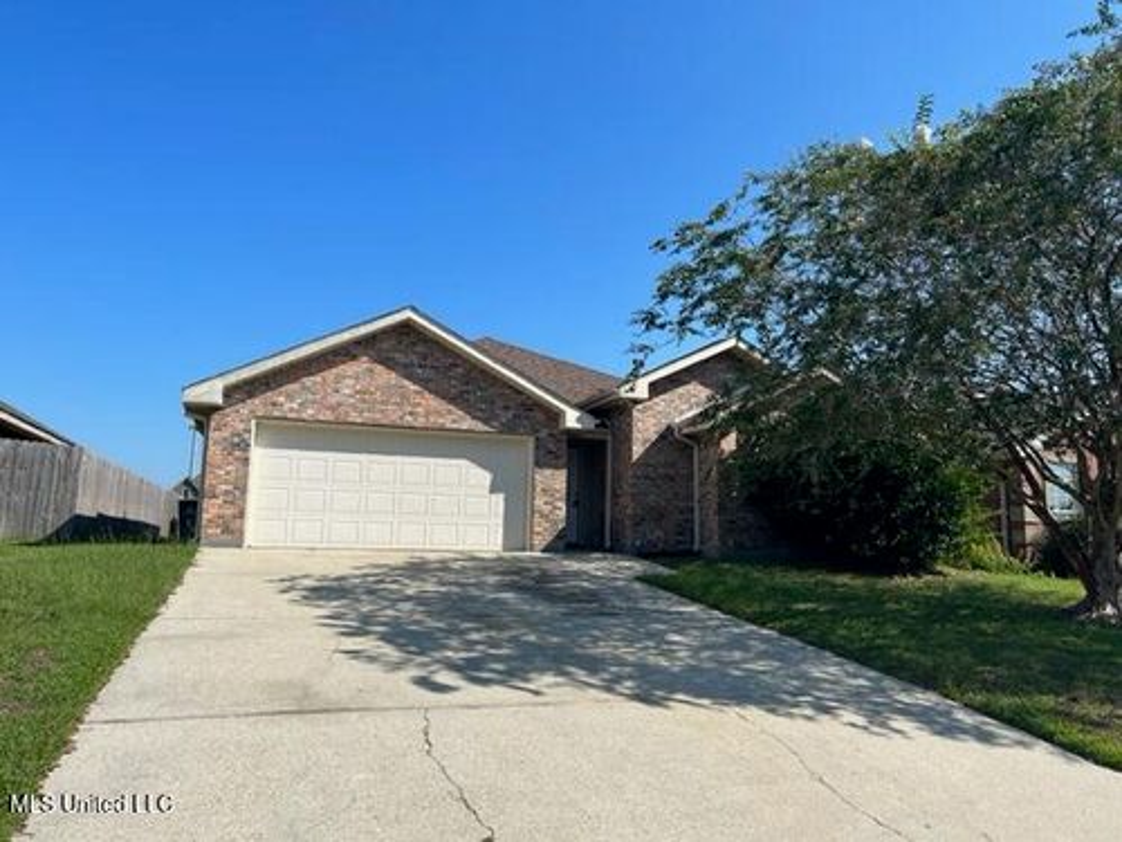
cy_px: 421
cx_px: 561
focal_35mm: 26
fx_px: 843
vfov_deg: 53.1
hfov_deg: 67.3
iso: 50
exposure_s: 1/4630
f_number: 1.5
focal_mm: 5.7
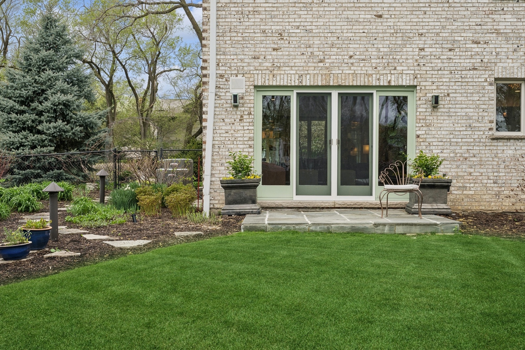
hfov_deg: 48.5
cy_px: 175
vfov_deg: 33.4
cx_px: 262
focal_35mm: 40
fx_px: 583
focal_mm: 27
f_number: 8
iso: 320
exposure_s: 1/80
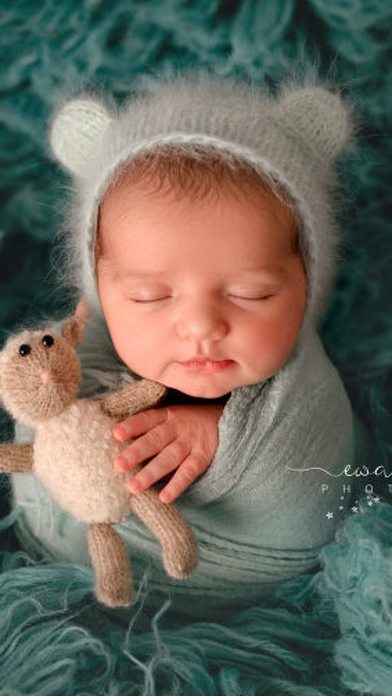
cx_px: 170
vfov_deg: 37.2
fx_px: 1035
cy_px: 353
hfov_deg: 21.4
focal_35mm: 56
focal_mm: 35
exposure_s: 1/200
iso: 200
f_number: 2.8
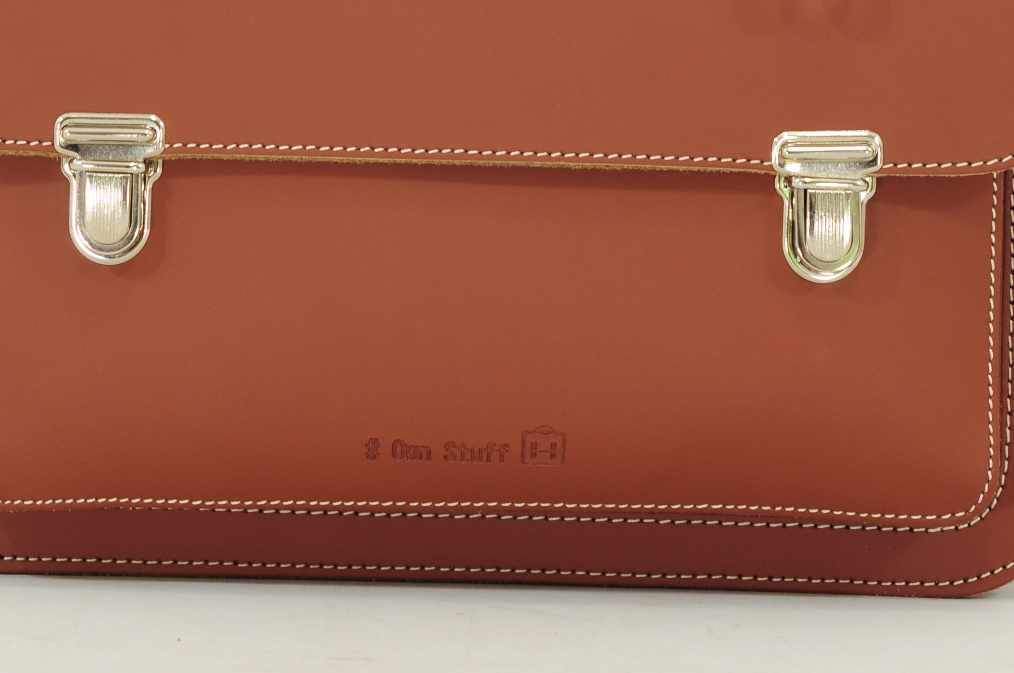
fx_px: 4953
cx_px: 470
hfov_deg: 11.7
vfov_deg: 7.8
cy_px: 82
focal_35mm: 176
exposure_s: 1/25
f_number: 9
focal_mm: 55
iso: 200
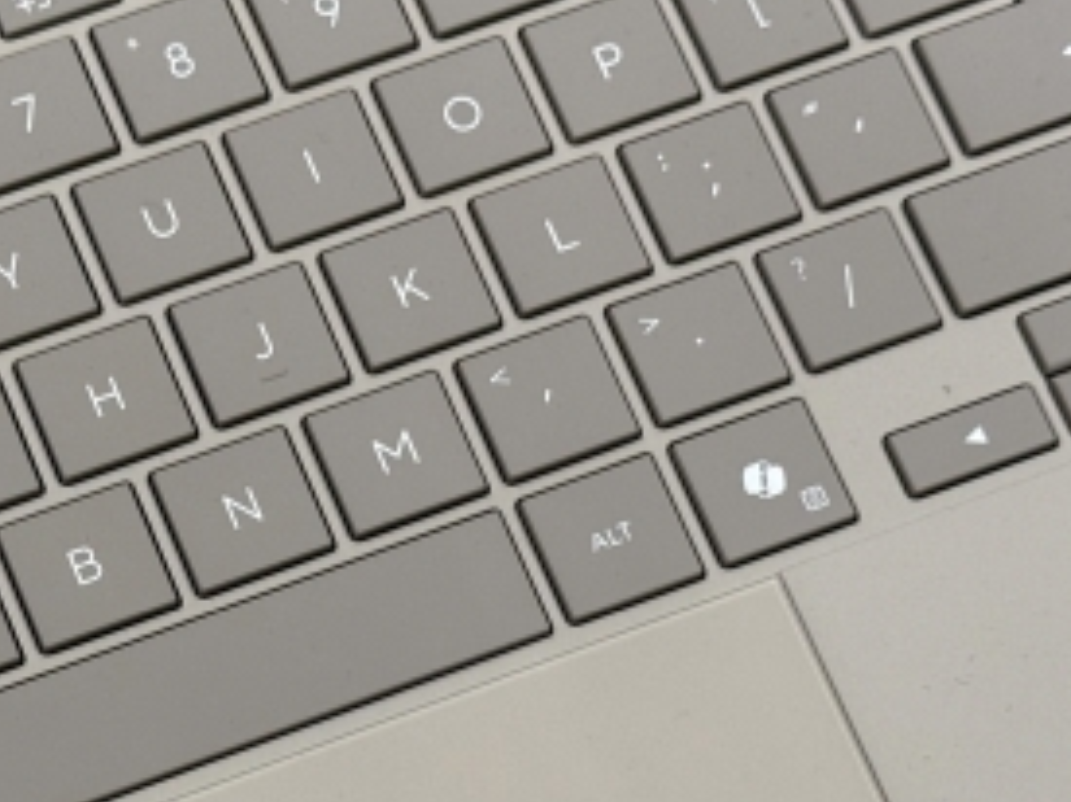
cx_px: 113
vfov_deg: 12.6
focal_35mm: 117
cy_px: 695
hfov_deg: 16.6
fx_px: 3618
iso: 50
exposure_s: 1/50
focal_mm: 6.76
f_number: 1.78
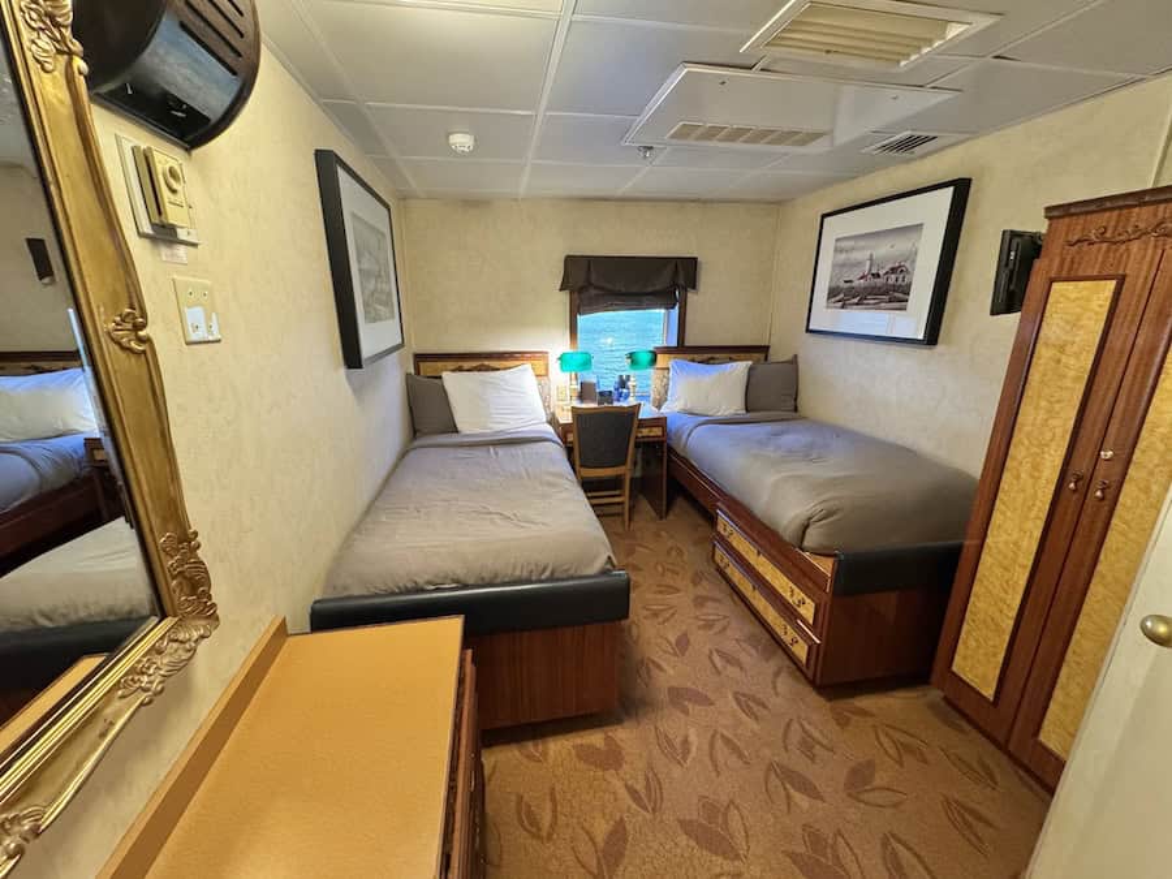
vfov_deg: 85.7
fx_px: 474
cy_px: 440
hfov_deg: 102.1
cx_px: 586
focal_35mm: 14
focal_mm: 2.2
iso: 320
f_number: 2.2
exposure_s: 1/60
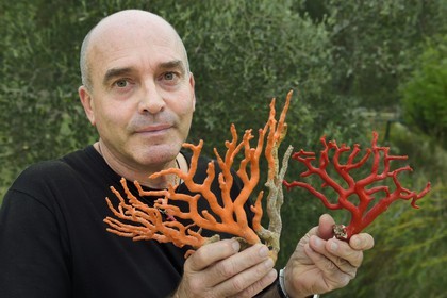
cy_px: 149
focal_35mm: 42
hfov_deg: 46.4
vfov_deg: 31.9
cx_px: 224
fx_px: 521
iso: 1600
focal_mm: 42
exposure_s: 1/125
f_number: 8
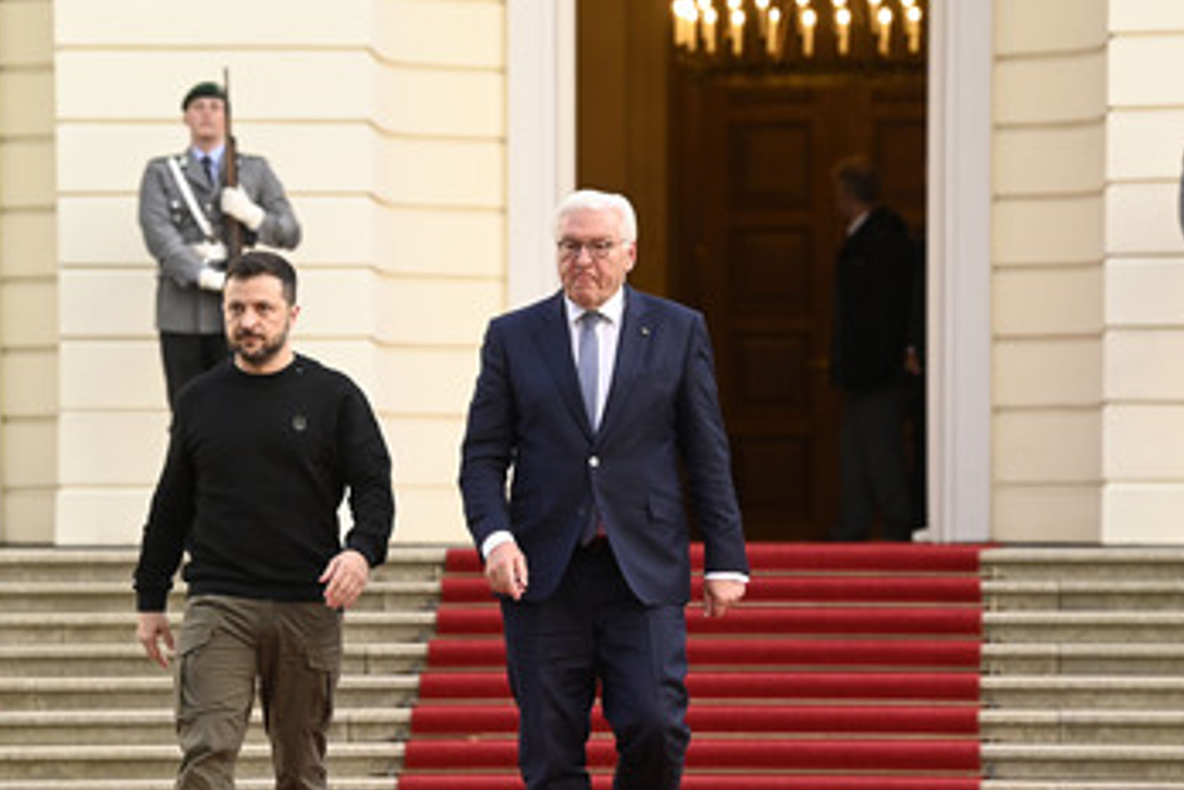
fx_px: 8518
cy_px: 504
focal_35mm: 259
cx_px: 532
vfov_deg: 5.3
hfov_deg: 8.0
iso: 2000
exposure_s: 1/500
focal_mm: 200
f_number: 5.6
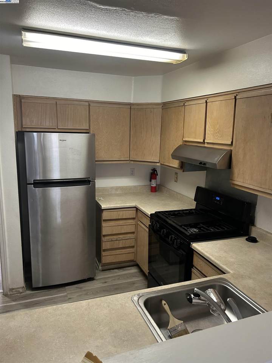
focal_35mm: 26
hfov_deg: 53.1
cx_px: 136
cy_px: 182
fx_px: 272
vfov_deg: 67.3
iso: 200
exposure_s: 1/60
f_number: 1.5
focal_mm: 5.7
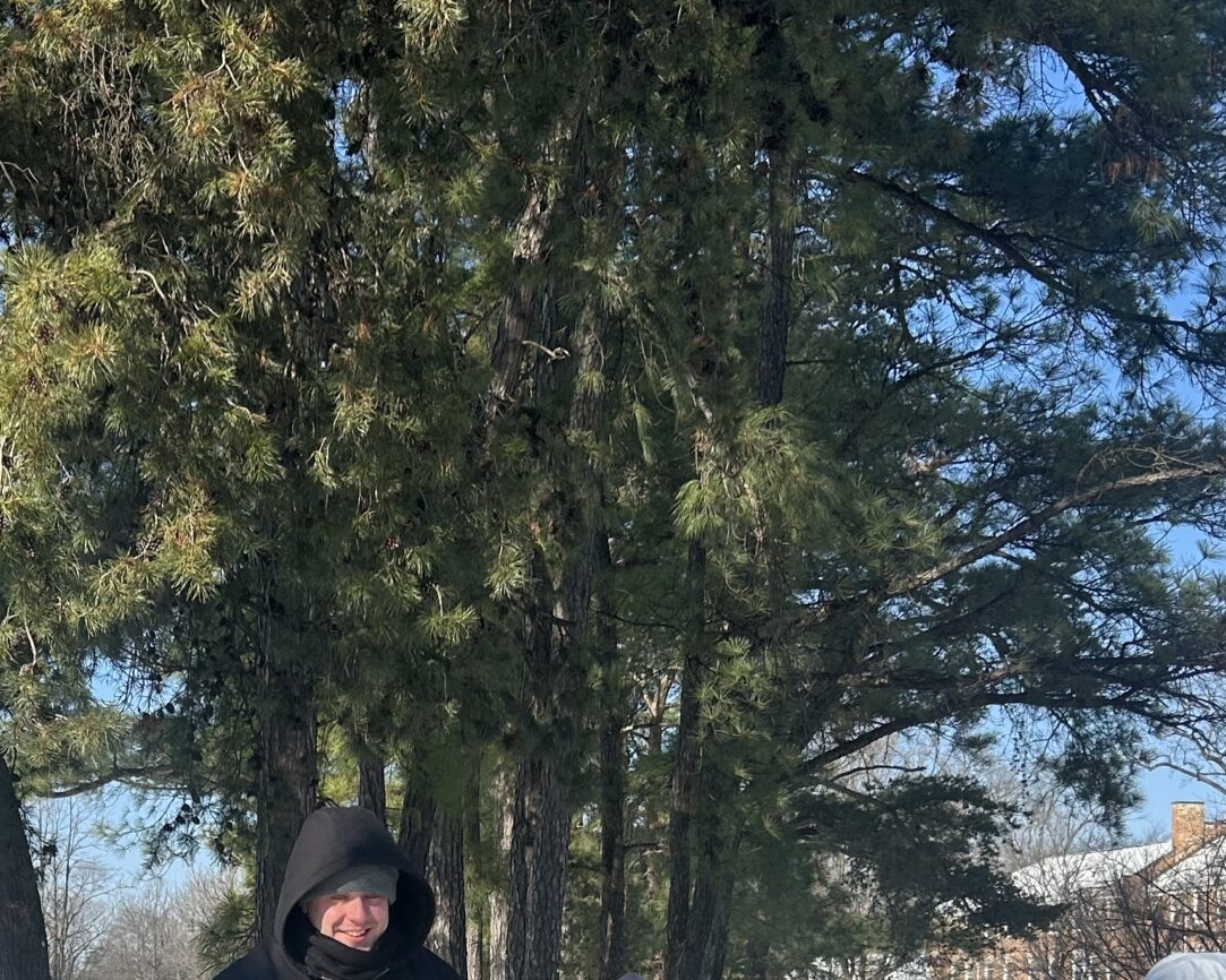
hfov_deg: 31.2
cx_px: 389
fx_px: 2177
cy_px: 1052
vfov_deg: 23.9
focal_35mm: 60
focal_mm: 5.7
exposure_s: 1/3356
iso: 50
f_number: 1.5
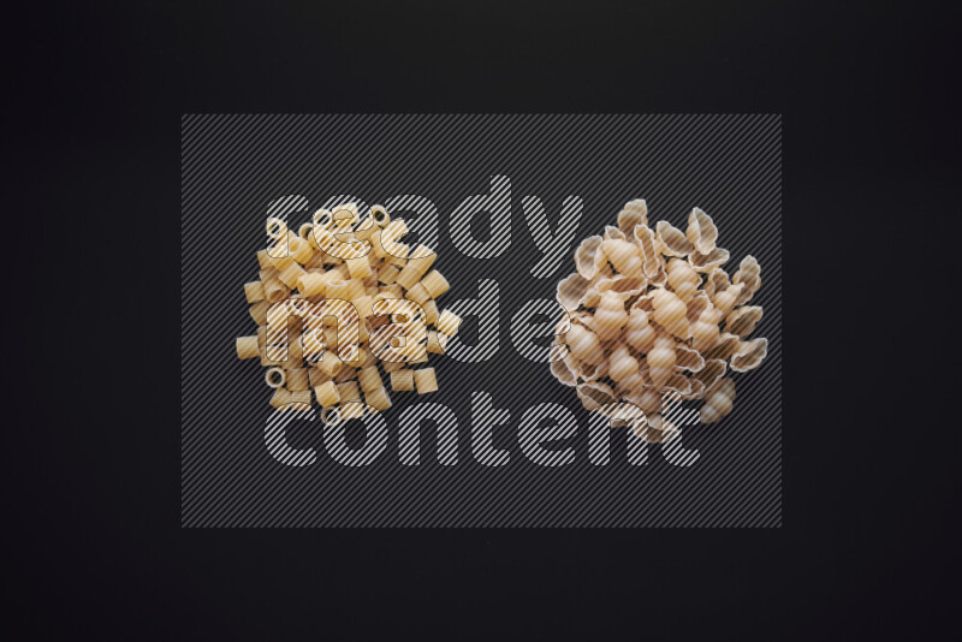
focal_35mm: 50
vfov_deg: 27.0
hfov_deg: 39.6
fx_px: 1337
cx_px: 481
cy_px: 321
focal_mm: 50
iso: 100
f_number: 8
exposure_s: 1/100
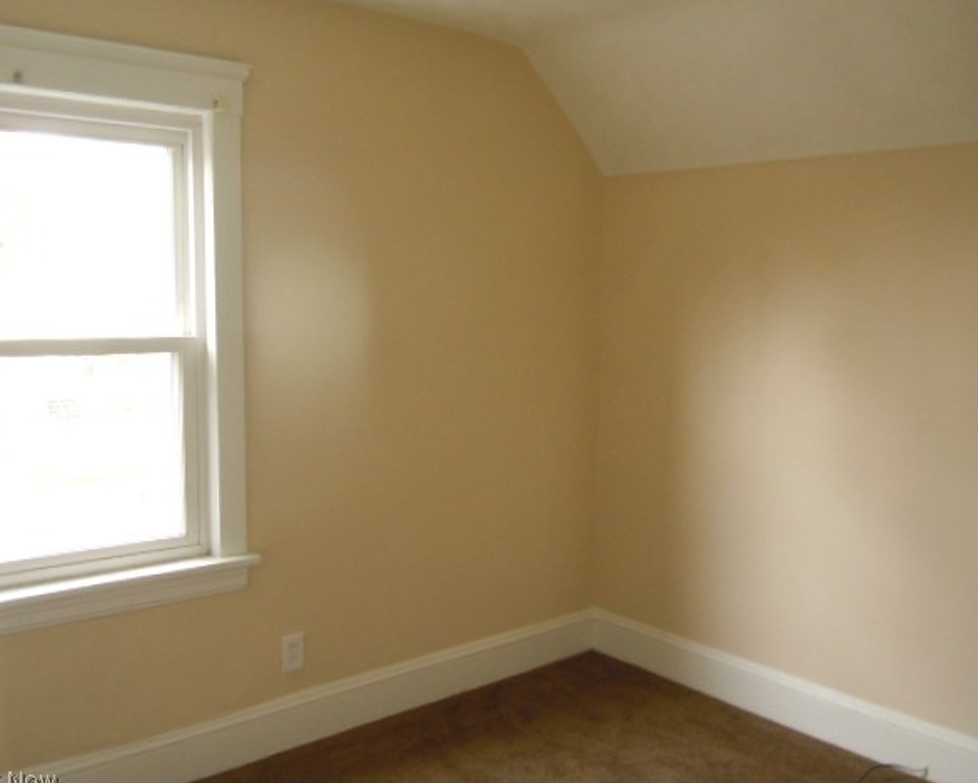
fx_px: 926
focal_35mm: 32
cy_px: 397
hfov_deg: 55.7
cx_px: 482
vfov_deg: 45.8
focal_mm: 5.4
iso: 400
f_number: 3.5
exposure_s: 1/30
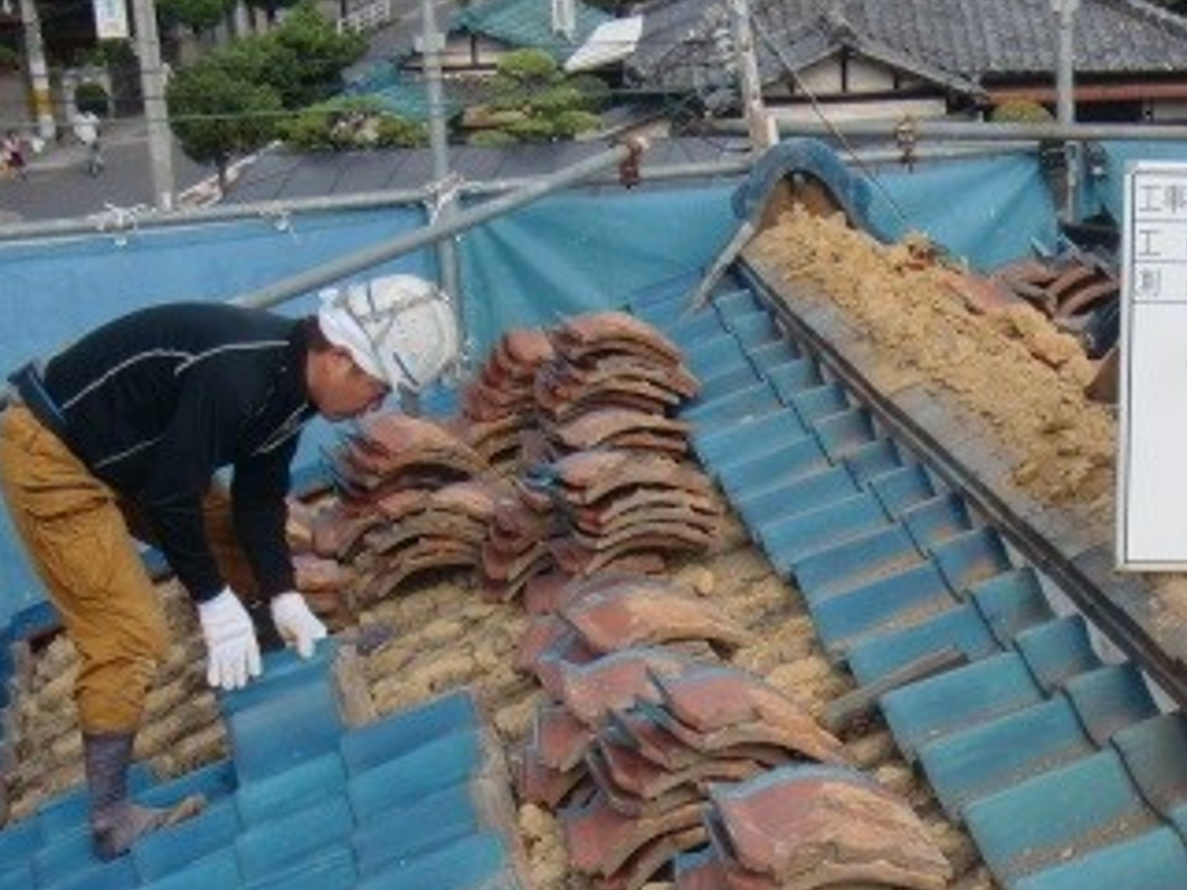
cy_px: 816
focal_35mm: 76
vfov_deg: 19.0
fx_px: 2606
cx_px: 1009
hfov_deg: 25.1
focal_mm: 6.66
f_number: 3.9
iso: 64
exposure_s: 1/400
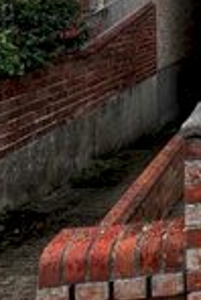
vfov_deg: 37.0
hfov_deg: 21.1
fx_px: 401
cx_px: 341
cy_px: 3
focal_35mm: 48
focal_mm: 1.57
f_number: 1.8
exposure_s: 1/752
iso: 32
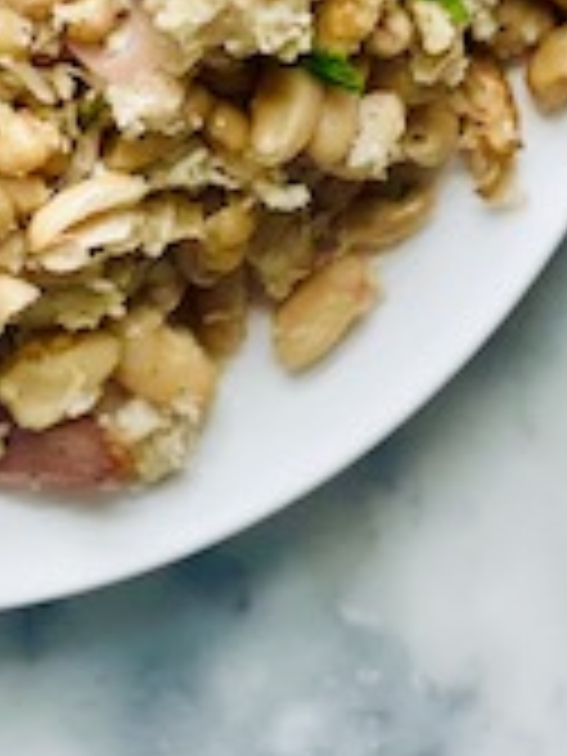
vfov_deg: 9.3
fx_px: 4521
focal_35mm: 207
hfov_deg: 7.1
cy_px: -349
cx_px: -292
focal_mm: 6
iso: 80
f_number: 2
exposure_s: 1/122
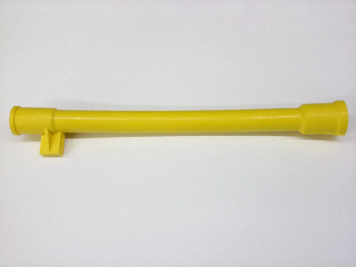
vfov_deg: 44.2
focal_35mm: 32
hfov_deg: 56.8
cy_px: 134
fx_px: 329
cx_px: 178
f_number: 2.4
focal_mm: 3.4
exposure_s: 1/30
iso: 160
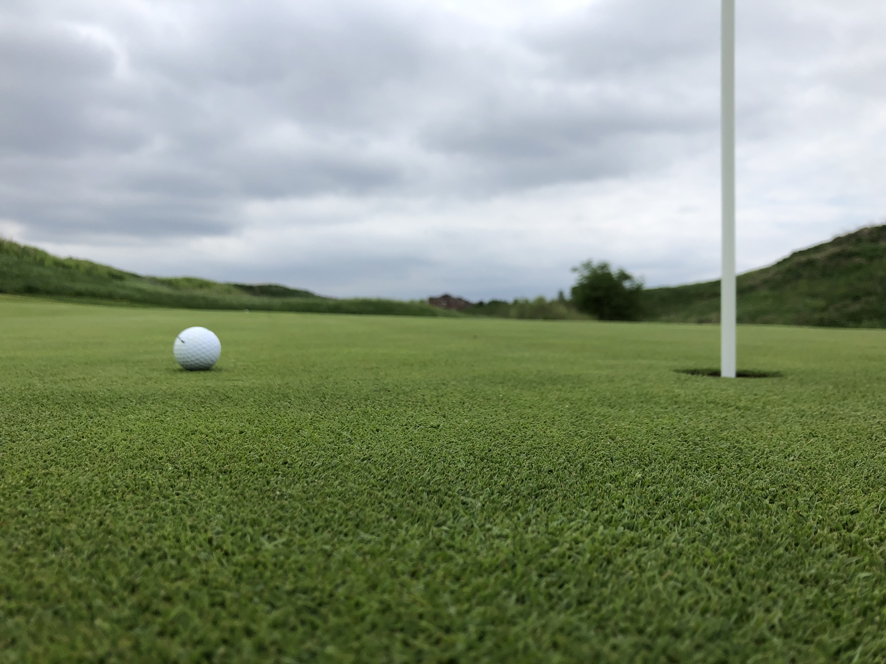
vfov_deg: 49.7
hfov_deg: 63.4
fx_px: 717
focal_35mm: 28
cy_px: 332
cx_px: 443
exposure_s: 1/2558
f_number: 1.8
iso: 25
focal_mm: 3.99
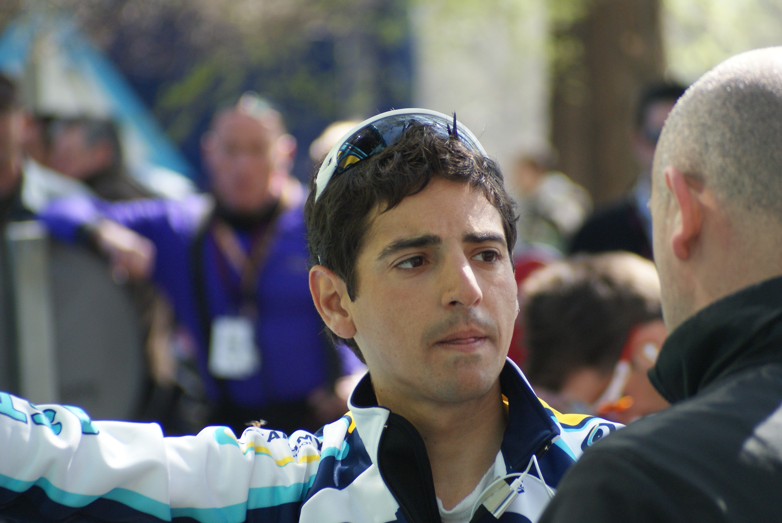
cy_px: 262
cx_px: 391
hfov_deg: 9.8
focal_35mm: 210
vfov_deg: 6.6
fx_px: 4567
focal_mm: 140
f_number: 5
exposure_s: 1/250
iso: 400
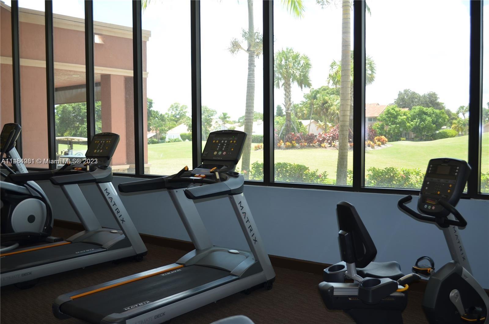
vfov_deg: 36.7
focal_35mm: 36
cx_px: 244
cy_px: 162
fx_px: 488
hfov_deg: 53.2
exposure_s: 1/200
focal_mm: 24
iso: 125
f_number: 4
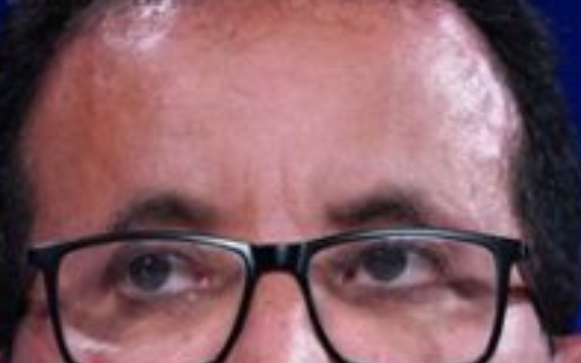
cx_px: 251
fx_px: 14722
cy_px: 319
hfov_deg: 2.3
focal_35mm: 930
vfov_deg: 1.4
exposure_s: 1/160
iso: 1600
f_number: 5.6
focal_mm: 400
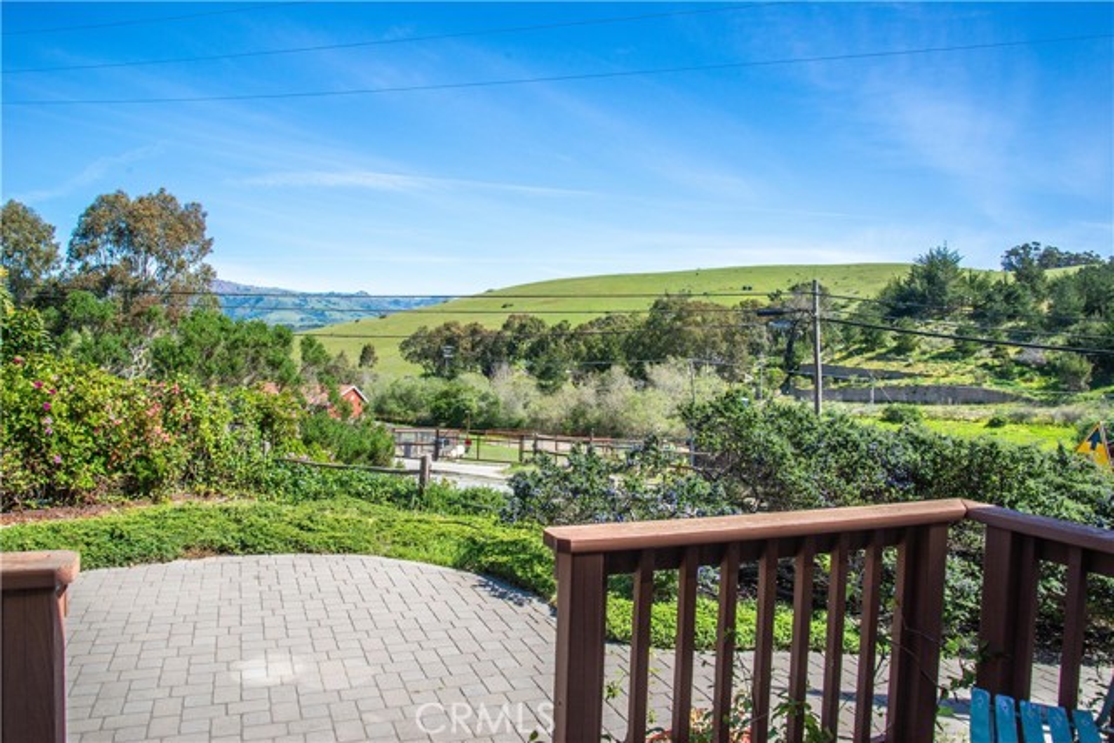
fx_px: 743
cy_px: 372
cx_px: 557
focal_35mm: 24
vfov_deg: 53.2
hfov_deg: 73.7
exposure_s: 1/800
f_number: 9
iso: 200
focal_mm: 24
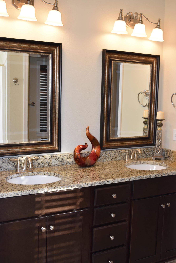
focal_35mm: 44
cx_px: 88
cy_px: 132
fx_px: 319
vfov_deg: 44.9
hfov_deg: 30.9
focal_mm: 29
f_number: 5.6
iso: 500
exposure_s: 1/125
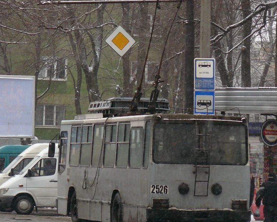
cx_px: 126
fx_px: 2124
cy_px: 109
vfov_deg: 6.0
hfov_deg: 7.5
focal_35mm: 259
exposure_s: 1/320
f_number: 3.3
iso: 200
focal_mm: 33.5
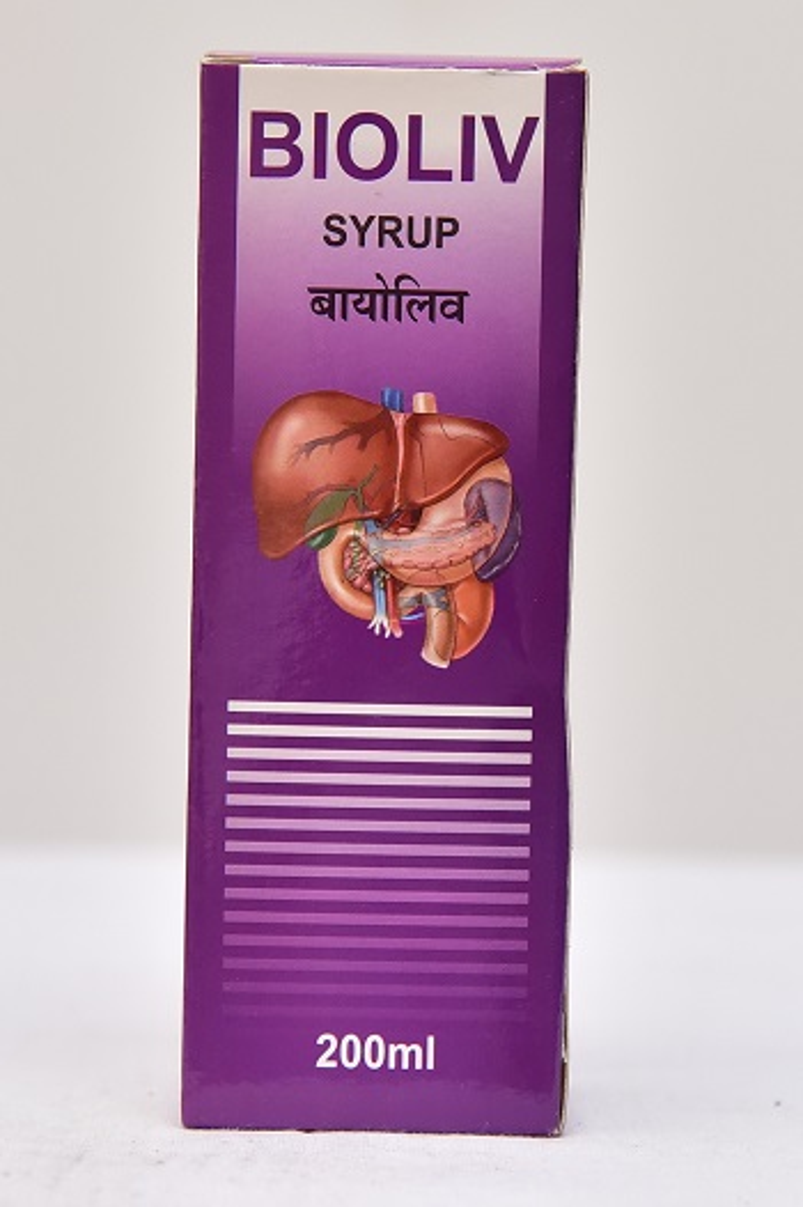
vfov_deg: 26.0
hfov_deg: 17.5
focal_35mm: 78
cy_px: 604
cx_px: 402
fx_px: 2613
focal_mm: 78
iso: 1600
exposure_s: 1/125
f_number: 4.5
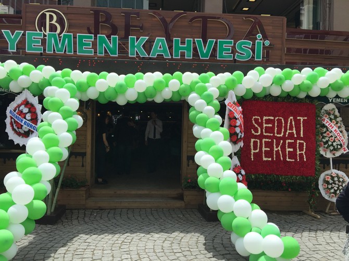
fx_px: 292
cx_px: 174
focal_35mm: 29
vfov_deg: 48.2
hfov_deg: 61.7
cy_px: 130
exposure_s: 1/1464
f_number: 2.2
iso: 32
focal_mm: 4.15
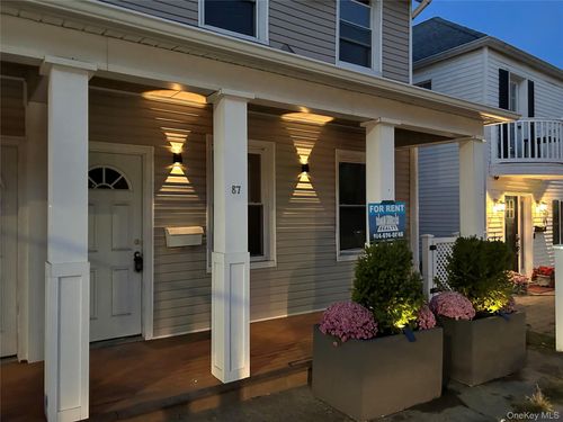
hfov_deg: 67.3
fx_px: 423
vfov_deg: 53.1
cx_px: 282
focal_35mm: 26
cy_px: 211
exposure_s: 1/30
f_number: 1.5
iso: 800
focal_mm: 5.7
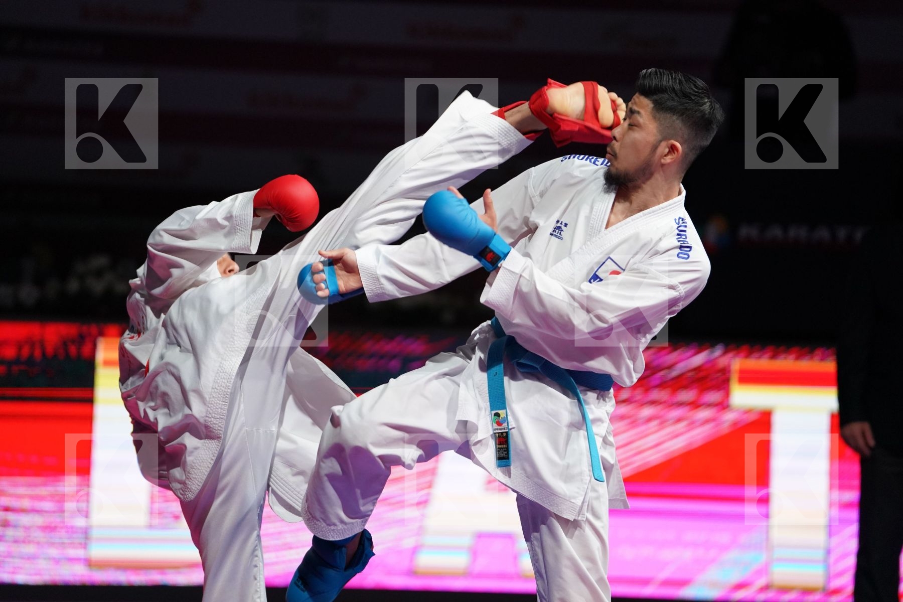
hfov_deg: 10.9
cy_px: 301
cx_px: 452
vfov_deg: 7.3
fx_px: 4740
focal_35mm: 189
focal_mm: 189
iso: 3200
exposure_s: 1/1000
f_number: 2.8
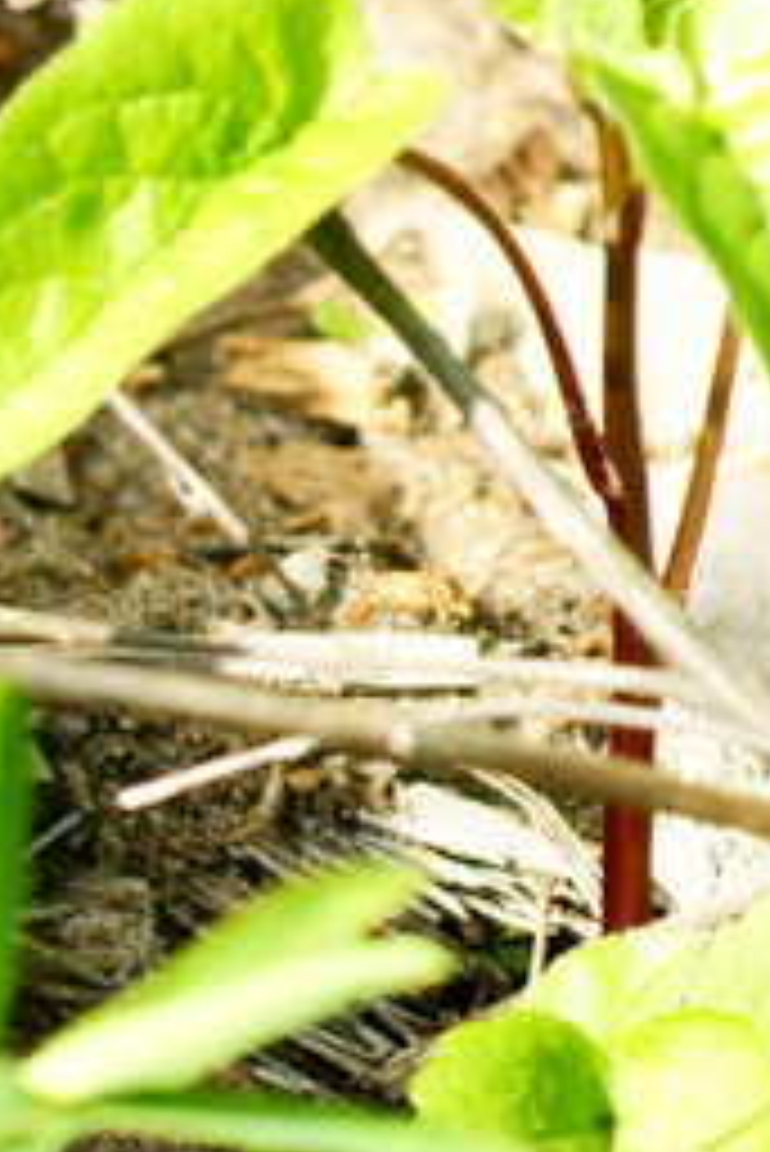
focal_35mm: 599
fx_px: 19190
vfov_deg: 3.4
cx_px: -401
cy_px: 864
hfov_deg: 2.3
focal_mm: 160
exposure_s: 1/50
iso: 100
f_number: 10
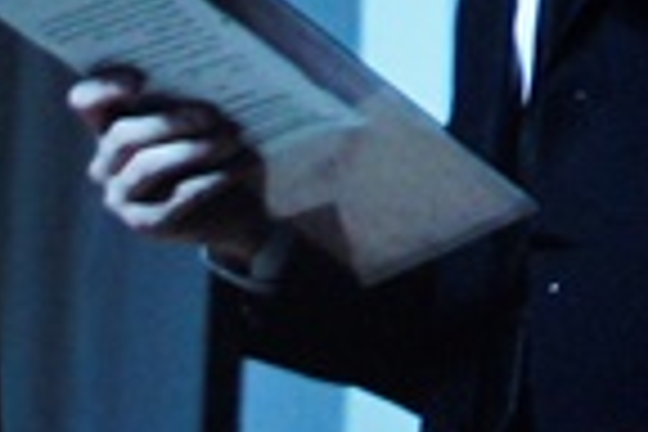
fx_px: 4170
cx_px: 1120
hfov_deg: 8.6
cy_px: -632
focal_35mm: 232
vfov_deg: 5.7
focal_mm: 29
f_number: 4.5
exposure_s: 1/160
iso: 1600
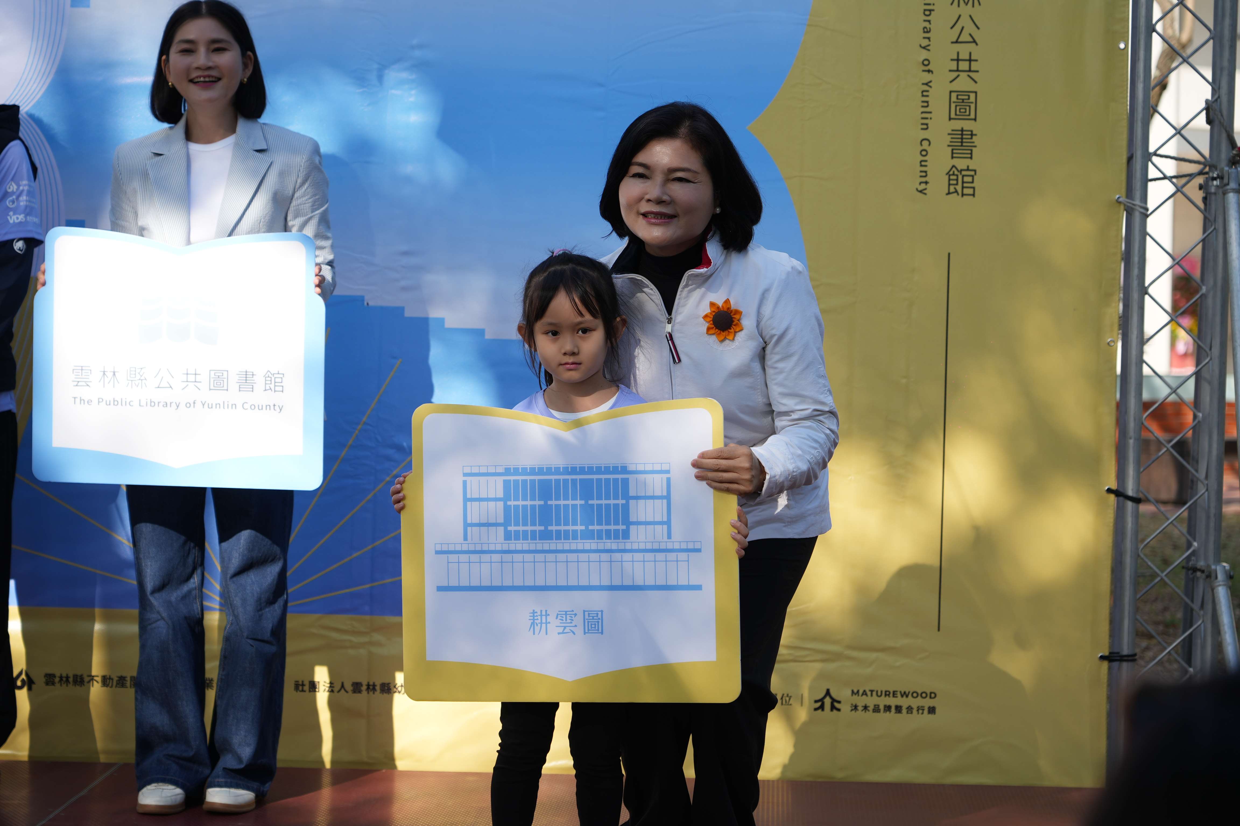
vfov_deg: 15.9
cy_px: 413
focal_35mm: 86
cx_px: 620
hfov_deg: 23.6
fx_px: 2962
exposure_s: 1/250
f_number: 5
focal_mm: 86
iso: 100
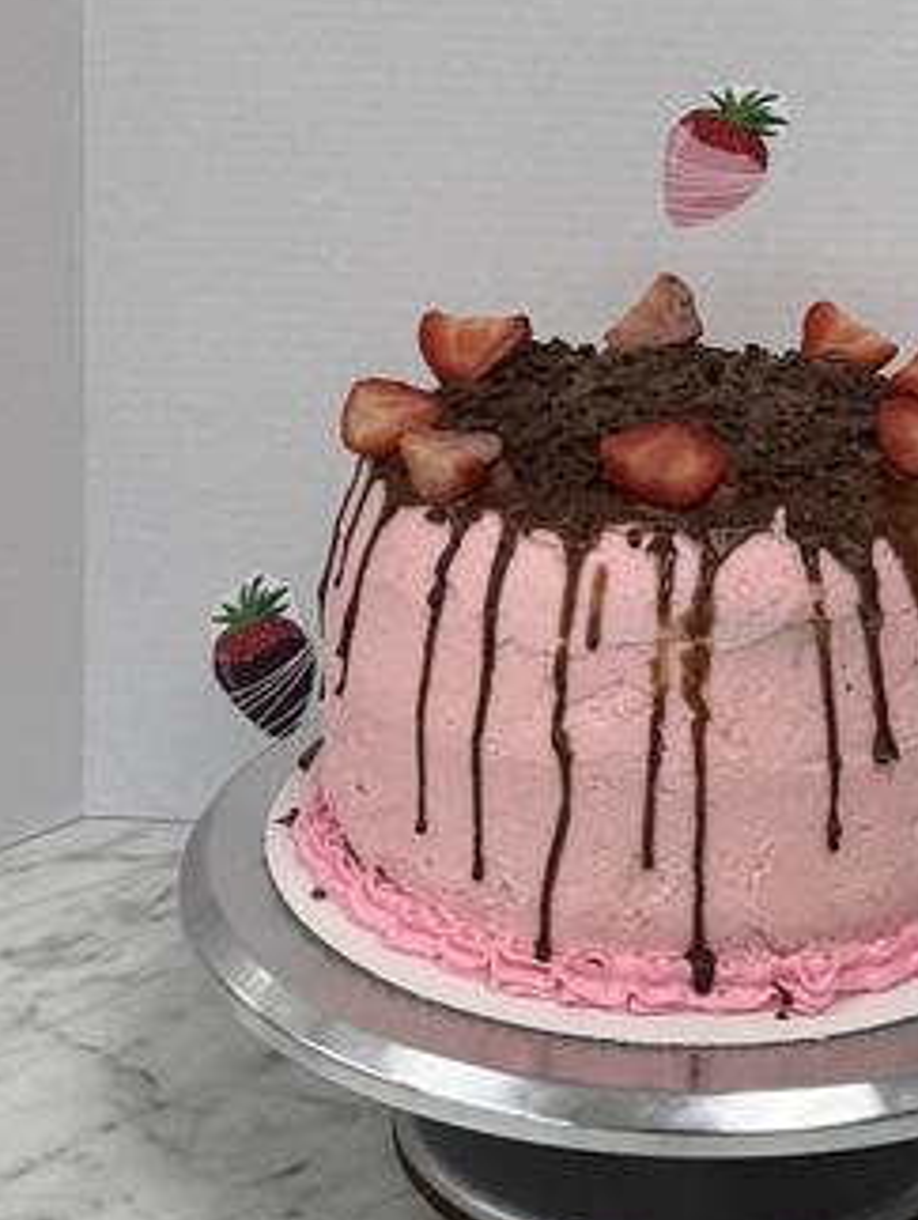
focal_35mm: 76
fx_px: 2682
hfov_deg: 19.3
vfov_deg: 24.5
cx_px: 714
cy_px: 0
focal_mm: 6.76
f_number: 1.78
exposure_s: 1/173
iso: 80
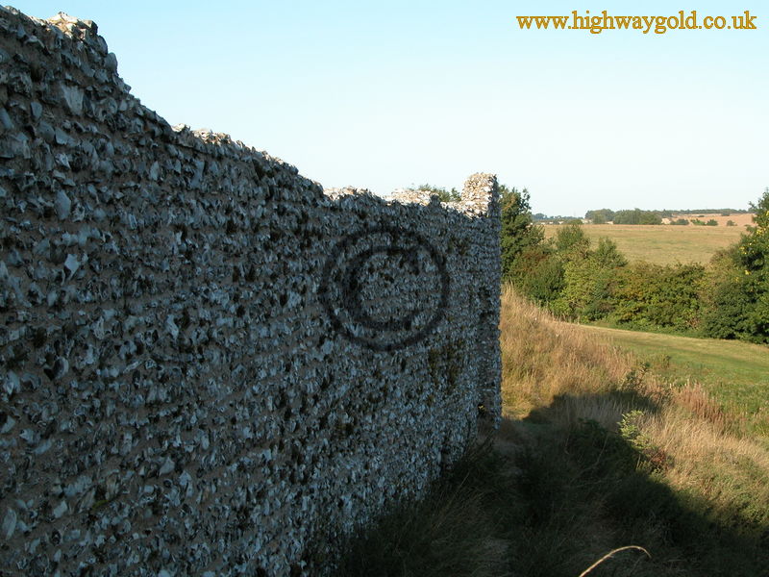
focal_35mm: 66
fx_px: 1466
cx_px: 384
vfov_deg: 22.3
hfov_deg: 29.4
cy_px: 288
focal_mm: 16.8
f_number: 5.8
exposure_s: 1/216
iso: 100
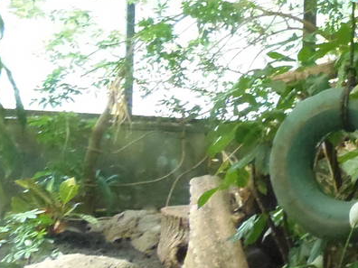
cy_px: 204
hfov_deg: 16.9
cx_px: 638
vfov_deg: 15.2
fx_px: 1003
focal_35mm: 97
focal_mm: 4.3
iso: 320
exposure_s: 1/30
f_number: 2.9
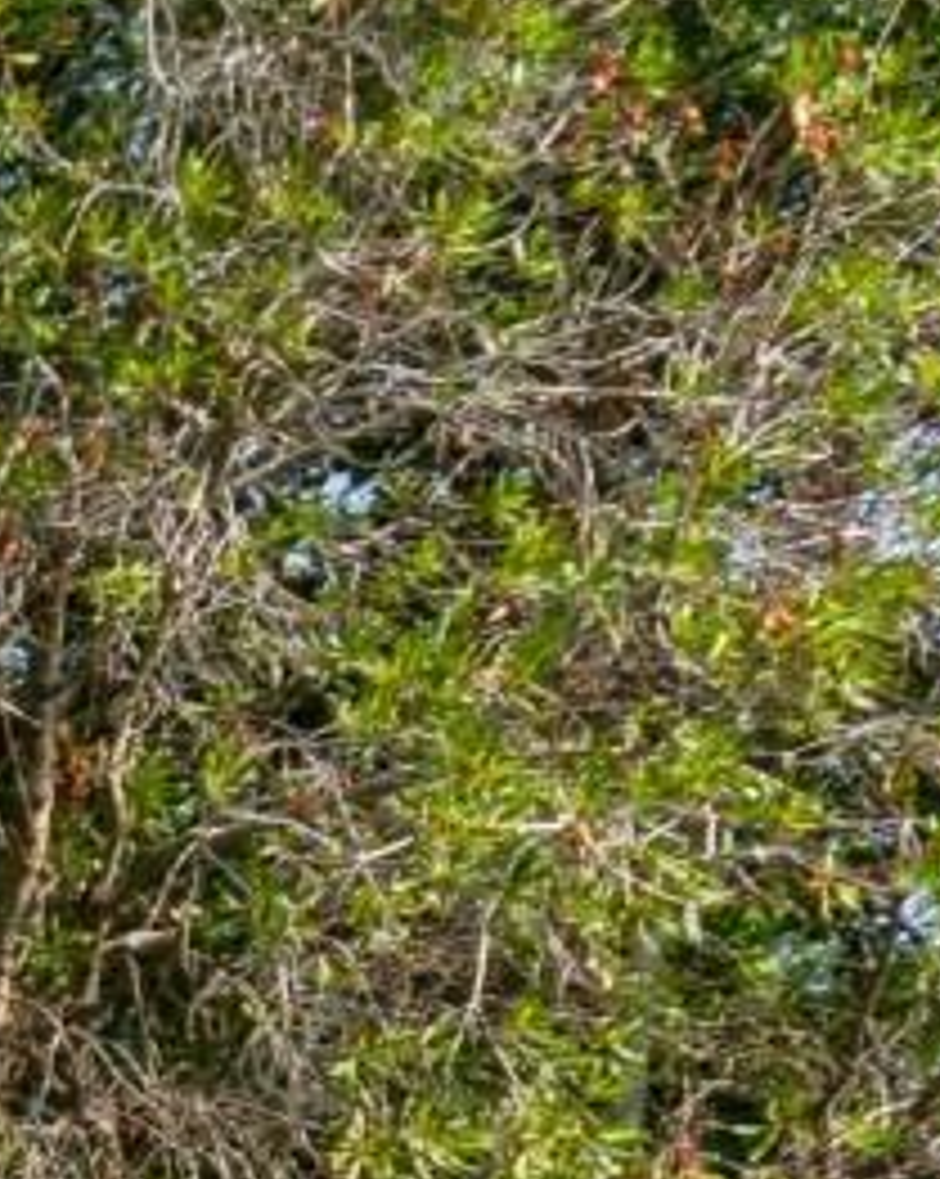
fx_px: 4250
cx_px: -1970
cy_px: 2394
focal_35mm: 122
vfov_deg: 13.4
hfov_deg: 9.5
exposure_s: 1/125
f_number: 5.6
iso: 100
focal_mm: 14
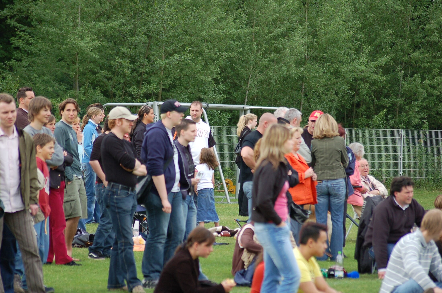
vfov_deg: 6.1
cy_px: 146
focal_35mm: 225
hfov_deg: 9.2
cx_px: 221
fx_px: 2757
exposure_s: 1/500
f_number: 4.5
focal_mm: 150
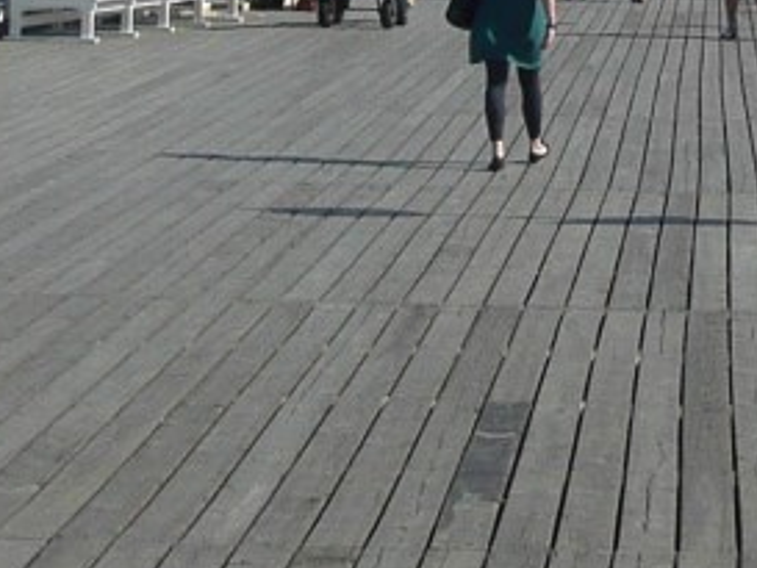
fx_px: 4726
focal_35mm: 216
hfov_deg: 9.1
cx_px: 729
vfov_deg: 6.7
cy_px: -418
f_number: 10
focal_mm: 7
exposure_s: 1/320
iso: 100
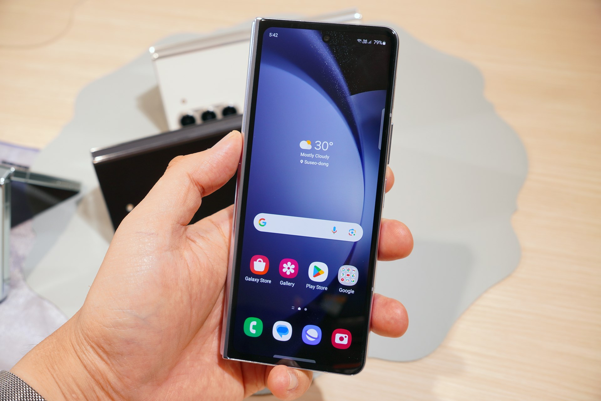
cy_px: 200
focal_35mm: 43
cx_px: 300
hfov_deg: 45.4
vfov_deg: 31.2
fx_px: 719
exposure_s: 1/100
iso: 200
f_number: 5.6
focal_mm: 28.7
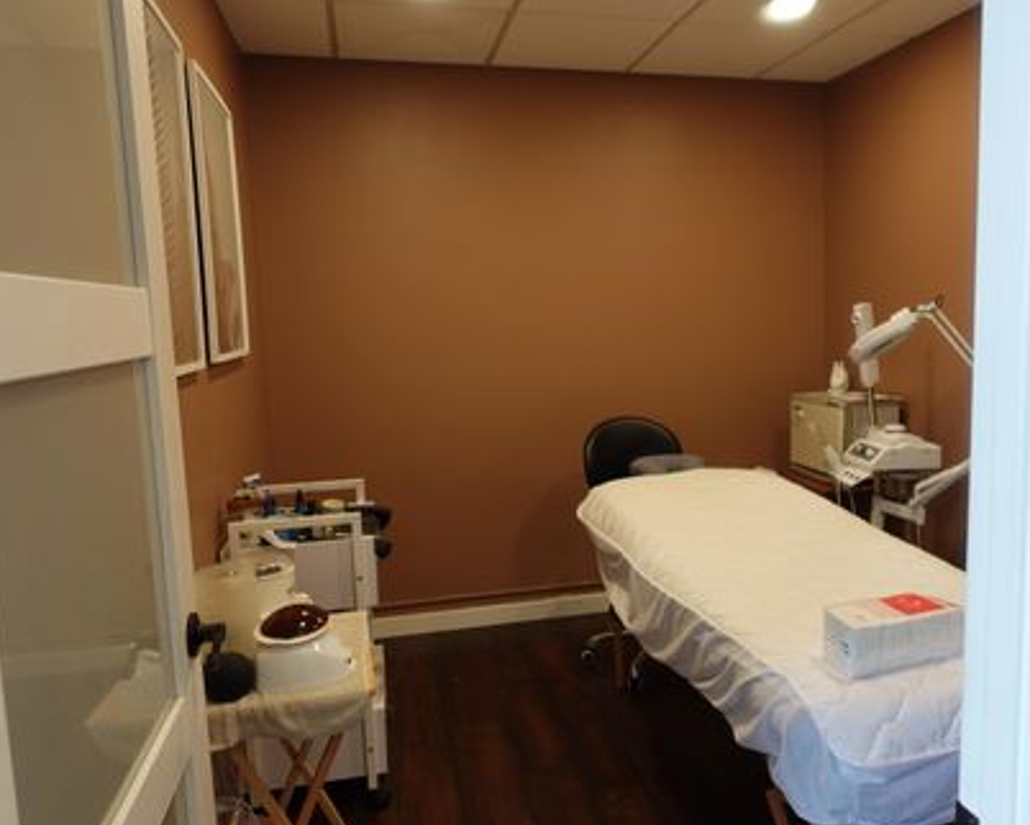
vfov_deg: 51.6
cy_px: 424
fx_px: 854
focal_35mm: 28
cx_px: 607
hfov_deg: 61.8
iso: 125
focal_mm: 9.4
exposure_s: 1/40
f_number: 1.8
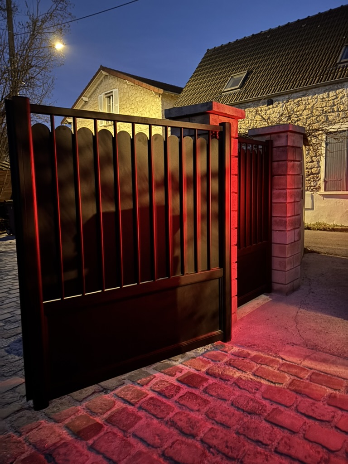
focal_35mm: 26
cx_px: 174
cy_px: 232
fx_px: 349
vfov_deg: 67.3
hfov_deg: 53.1
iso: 800
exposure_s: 1/9
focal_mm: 5.96
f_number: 1.6
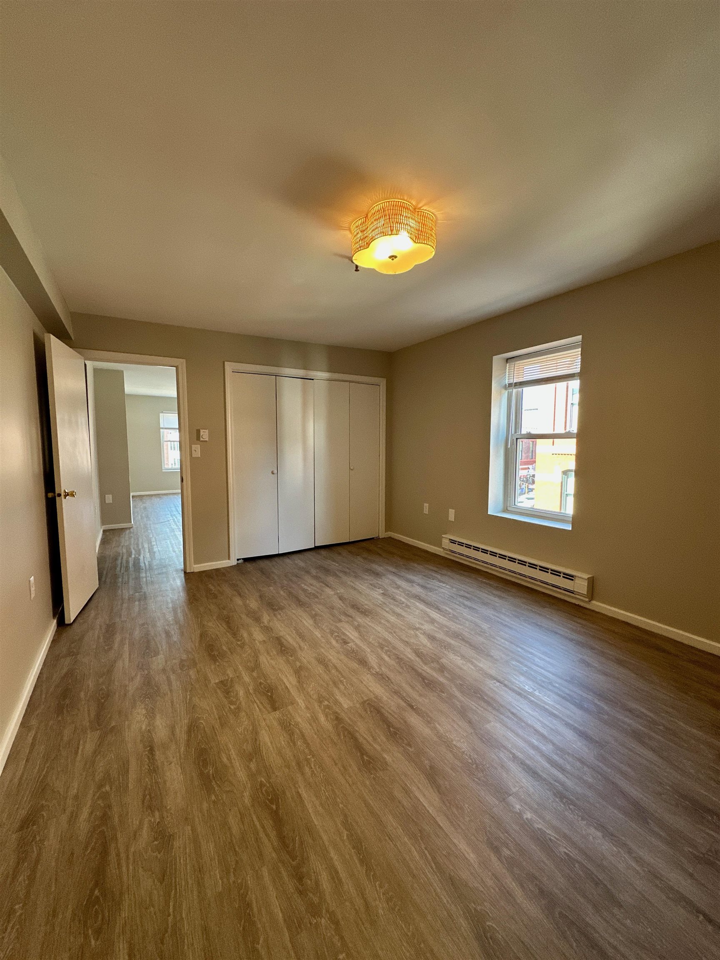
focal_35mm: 14
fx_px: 388
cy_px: 480
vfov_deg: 102.1
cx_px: 360
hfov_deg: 85.7
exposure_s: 1/120
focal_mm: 2.22
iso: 160
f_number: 2.2
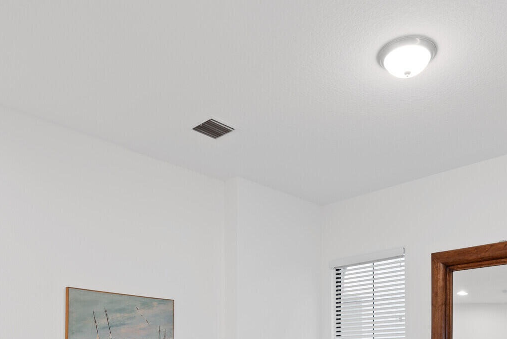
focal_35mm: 36
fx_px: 507
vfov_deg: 32.9
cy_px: 361
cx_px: 285
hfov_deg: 53.0
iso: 160
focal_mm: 16
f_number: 8
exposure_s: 1
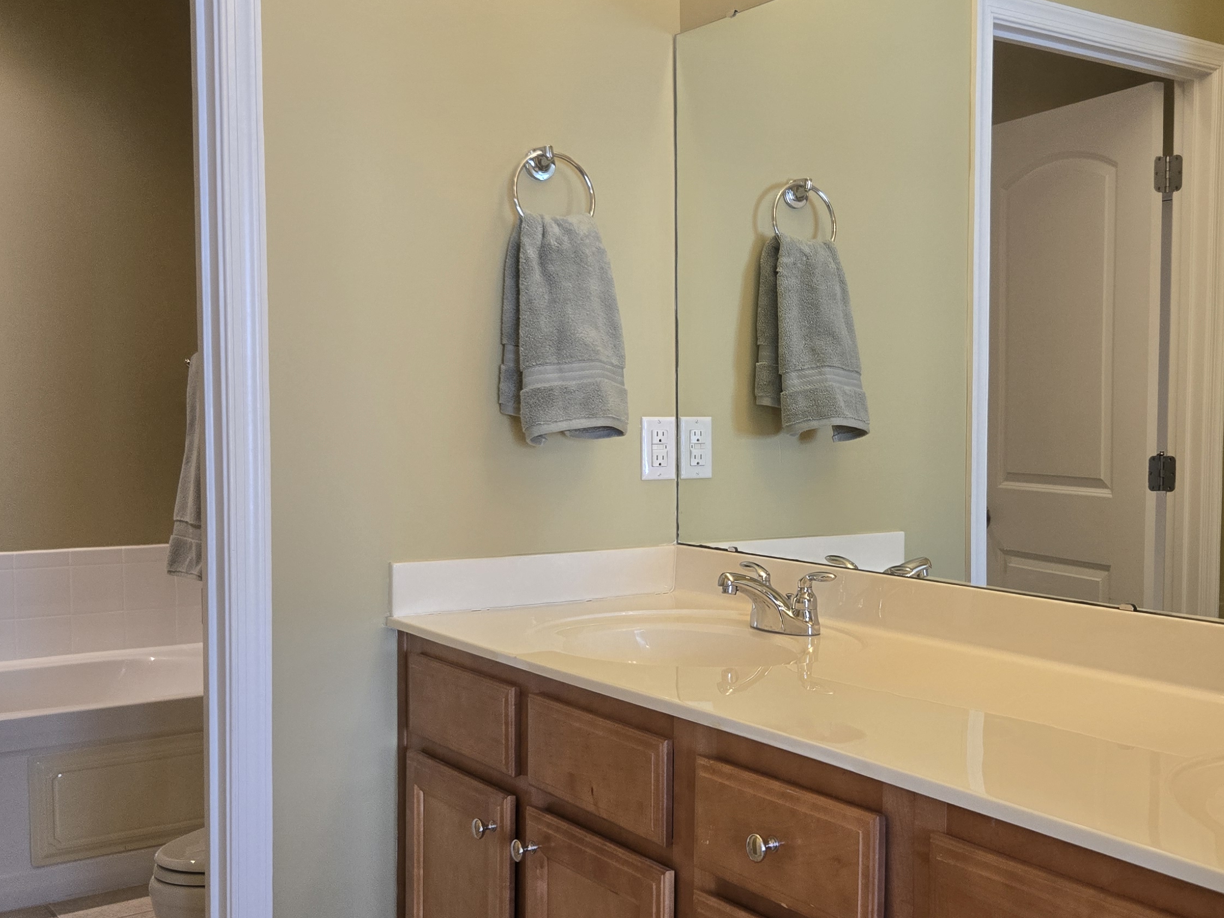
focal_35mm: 41
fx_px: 1450
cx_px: 833
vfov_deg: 35.1
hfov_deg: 45.0
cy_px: 501
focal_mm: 5.4
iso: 160
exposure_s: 1/120
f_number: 1.8
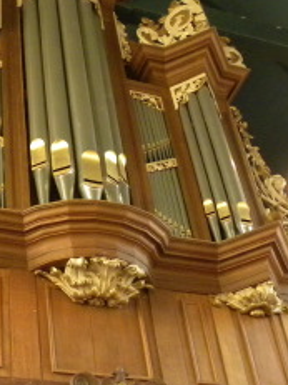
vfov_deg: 26.8
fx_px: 799
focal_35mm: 72
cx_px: 120
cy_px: 115
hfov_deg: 20.4
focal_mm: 4.6
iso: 400
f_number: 2.8
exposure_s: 1/23.6
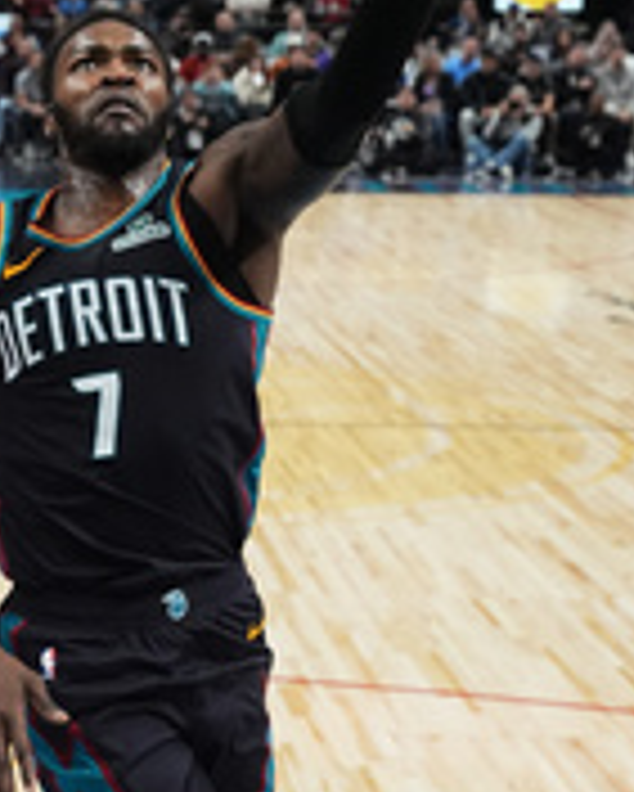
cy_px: 286
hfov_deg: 10.9
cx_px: -432
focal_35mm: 134
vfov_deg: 14.3
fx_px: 3140
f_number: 4.5
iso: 4000
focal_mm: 49
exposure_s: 1/1250
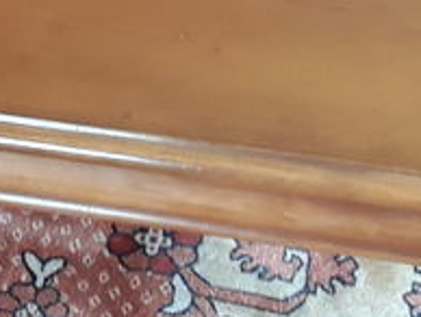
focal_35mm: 139
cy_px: 46
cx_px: -54
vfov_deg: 10.6
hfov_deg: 13.8
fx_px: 1693
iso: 100
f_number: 1.9
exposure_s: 1/33
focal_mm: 2.91
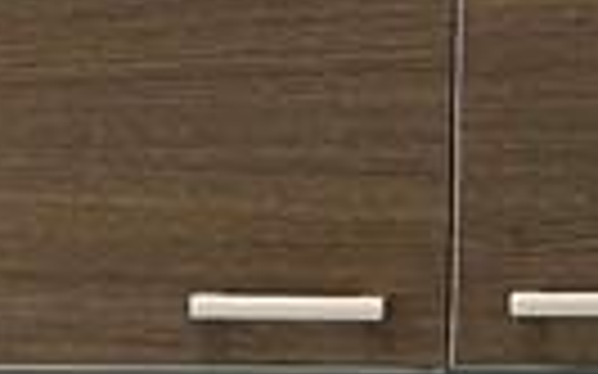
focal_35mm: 212
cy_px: 685
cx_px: -36
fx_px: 3454
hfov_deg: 9.8
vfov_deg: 6.1
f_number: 1.5
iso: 100
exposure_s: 1/60
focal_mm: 5.7
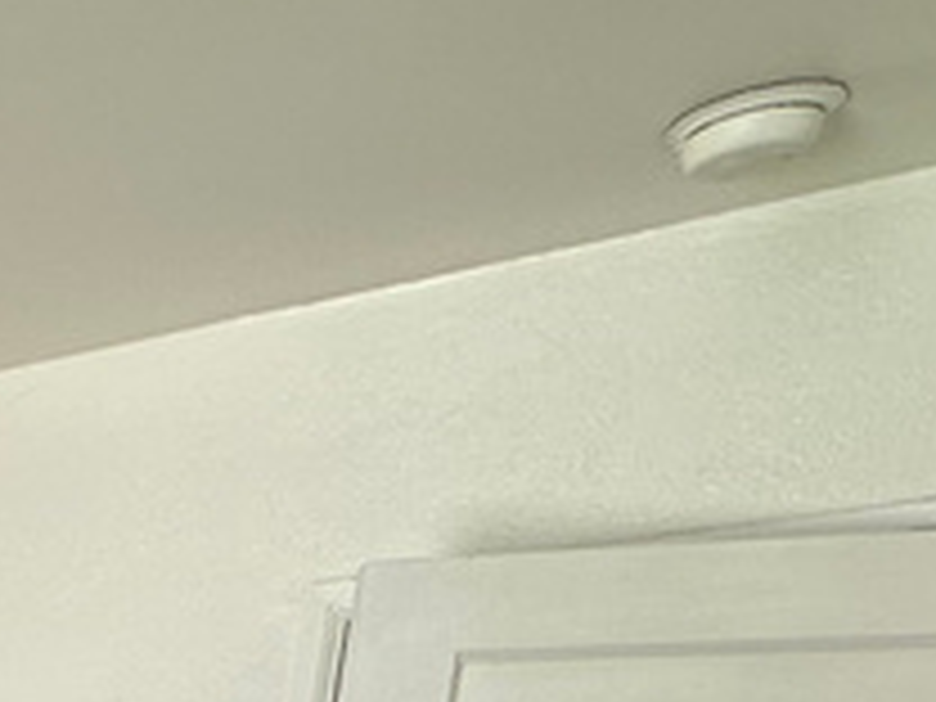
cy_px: 1444
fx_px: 1866
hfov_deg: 18.5
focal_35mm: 69
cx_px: -936
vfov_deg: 16.0
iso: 50
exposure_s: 1/99
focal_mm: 2.22
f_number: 2.2
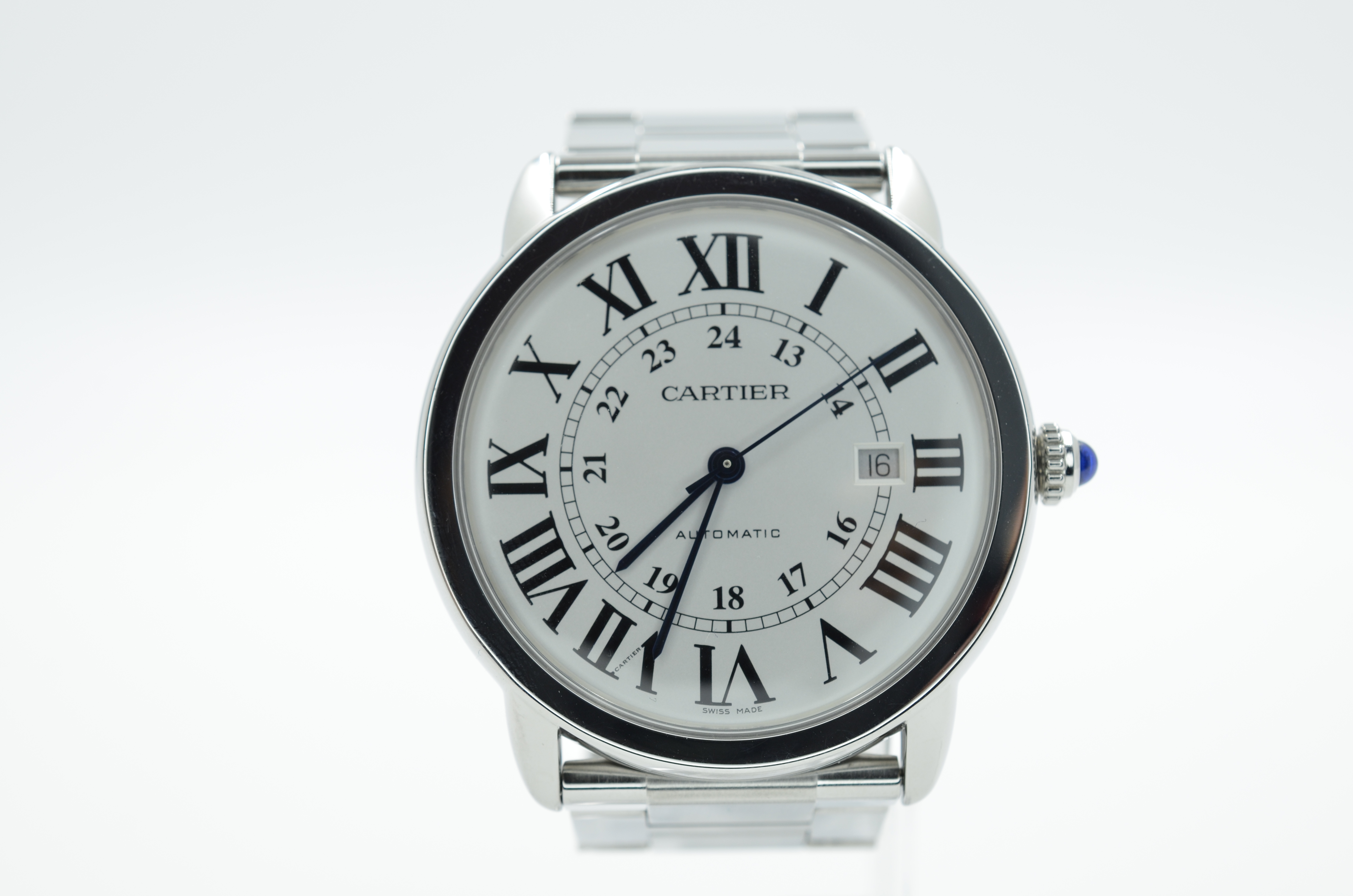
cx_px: 676
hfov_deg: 33.5
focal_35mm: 60
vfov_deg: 22.5
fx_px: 2250
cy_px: 448
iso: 250
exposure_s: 1/50
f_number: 8
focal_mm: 40
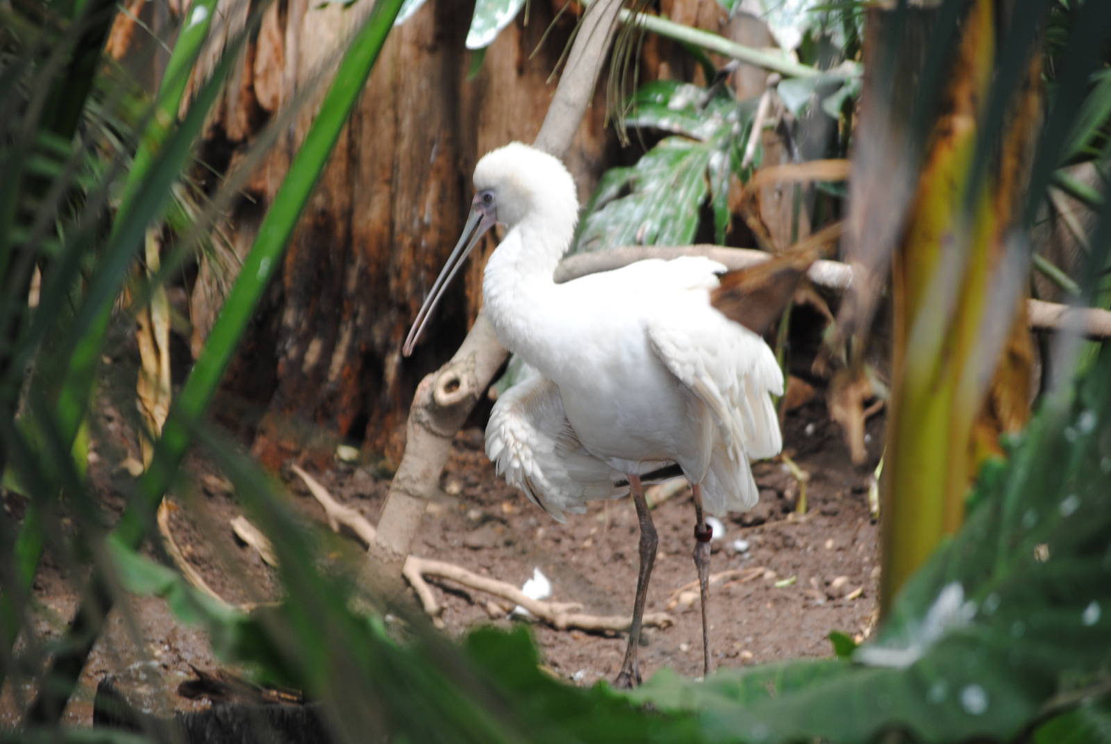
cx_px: 556
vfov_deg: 6.3
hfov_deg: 9.5
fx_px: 6720
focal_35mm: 218
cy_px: 372
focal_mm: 145
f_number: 5
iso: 200
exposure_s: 1/60
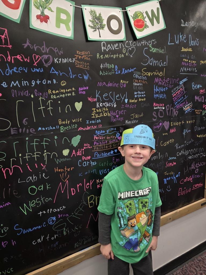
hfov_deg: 58.9
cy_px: 138
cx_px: 103
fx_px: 182
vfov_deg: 73.9
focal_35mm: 23
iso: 250
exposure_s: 1/120
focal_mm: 6.3
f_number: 1.7
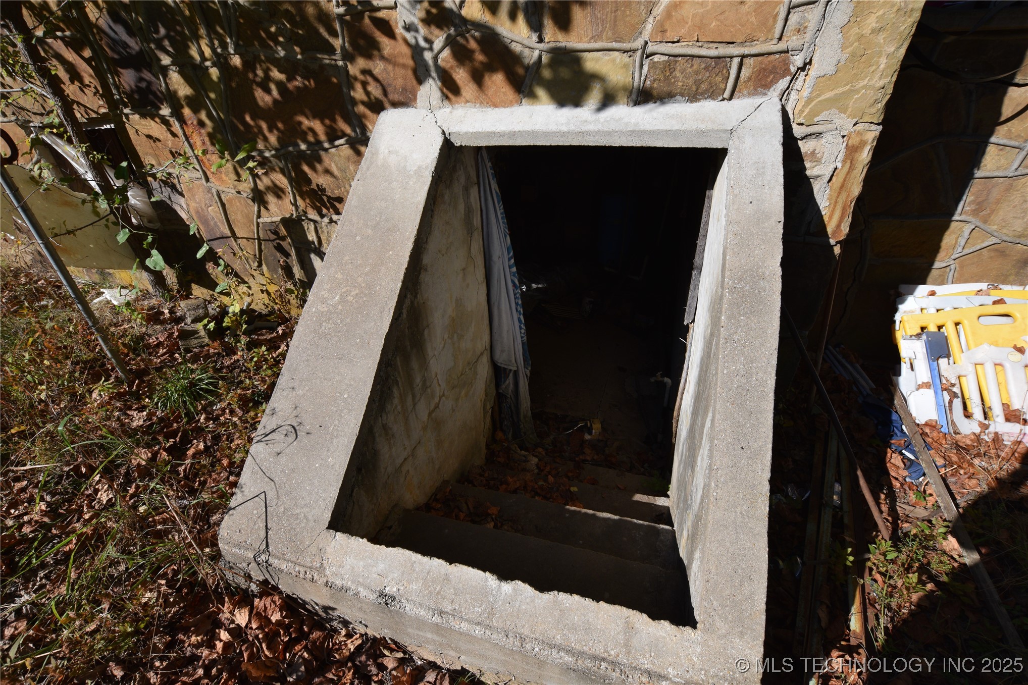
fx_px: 428
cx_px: 514
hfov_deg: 100.4
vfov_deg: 77.3
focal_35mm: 15
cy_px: 342
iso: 200
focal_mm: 10
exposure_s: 1/320
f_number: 9
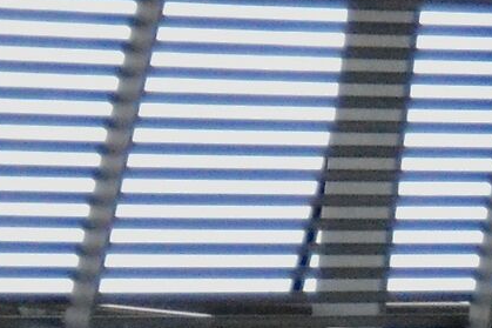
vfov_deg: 4.5
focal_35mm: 301
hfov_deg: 6.7
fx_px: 4110
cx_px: 790
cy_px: 537
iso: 3200
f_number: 4.5
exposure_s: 1/6400
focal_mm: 35
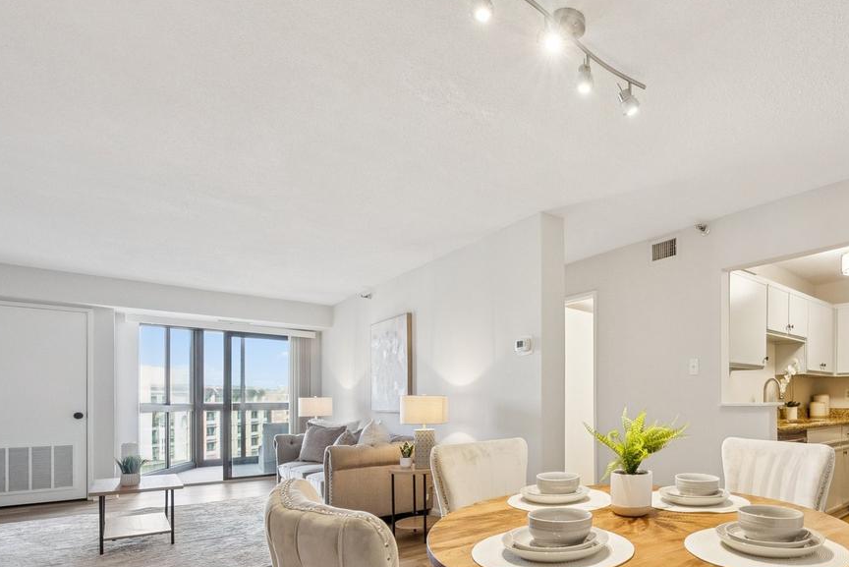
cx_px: 599
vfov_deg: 59.7
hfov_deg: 79.7
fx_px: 472
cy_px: 402
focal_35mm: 20
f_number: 7.1
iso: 640
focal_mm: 12
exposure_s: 1/80
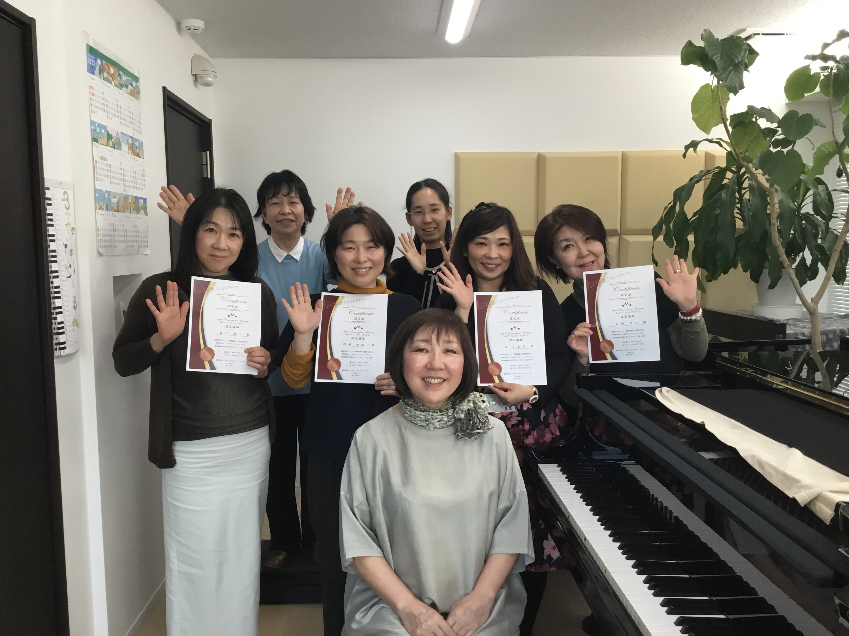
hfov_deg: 58.4
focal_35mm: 31
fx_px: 760
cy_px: 318
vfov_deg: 45.4
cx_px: 424
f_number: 2.4
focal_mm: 3.3
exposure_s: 1/33
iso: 40
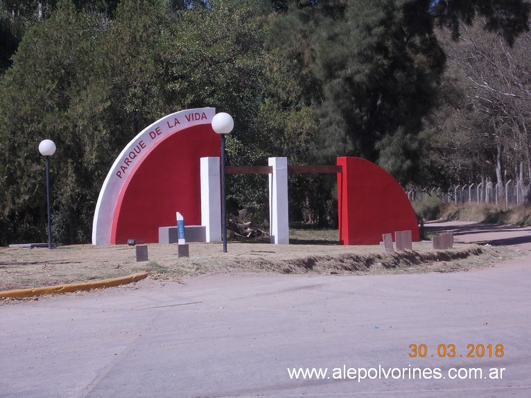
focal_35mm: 113
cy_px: 199
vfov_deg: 13.1
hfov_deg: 17.4
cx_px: 266
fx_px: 1733
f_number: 5.8
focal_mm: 16
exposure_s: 1/500
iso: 80
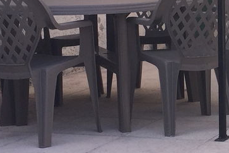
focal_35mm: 133
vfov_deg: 10.3
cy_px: 66
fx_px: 846
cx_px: 316
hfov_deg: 14.6
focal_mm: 4.15
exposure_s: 1/732
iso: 32
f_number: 2.2
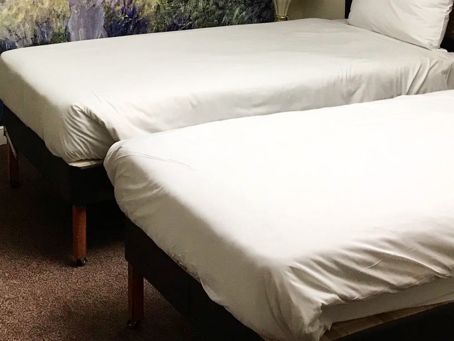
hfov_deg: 28.0
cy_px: -11
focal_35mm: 69
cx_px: 149
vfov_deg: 20.5
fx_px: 905
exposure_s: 1/20
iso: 40
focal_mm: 3.99
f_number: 1.8
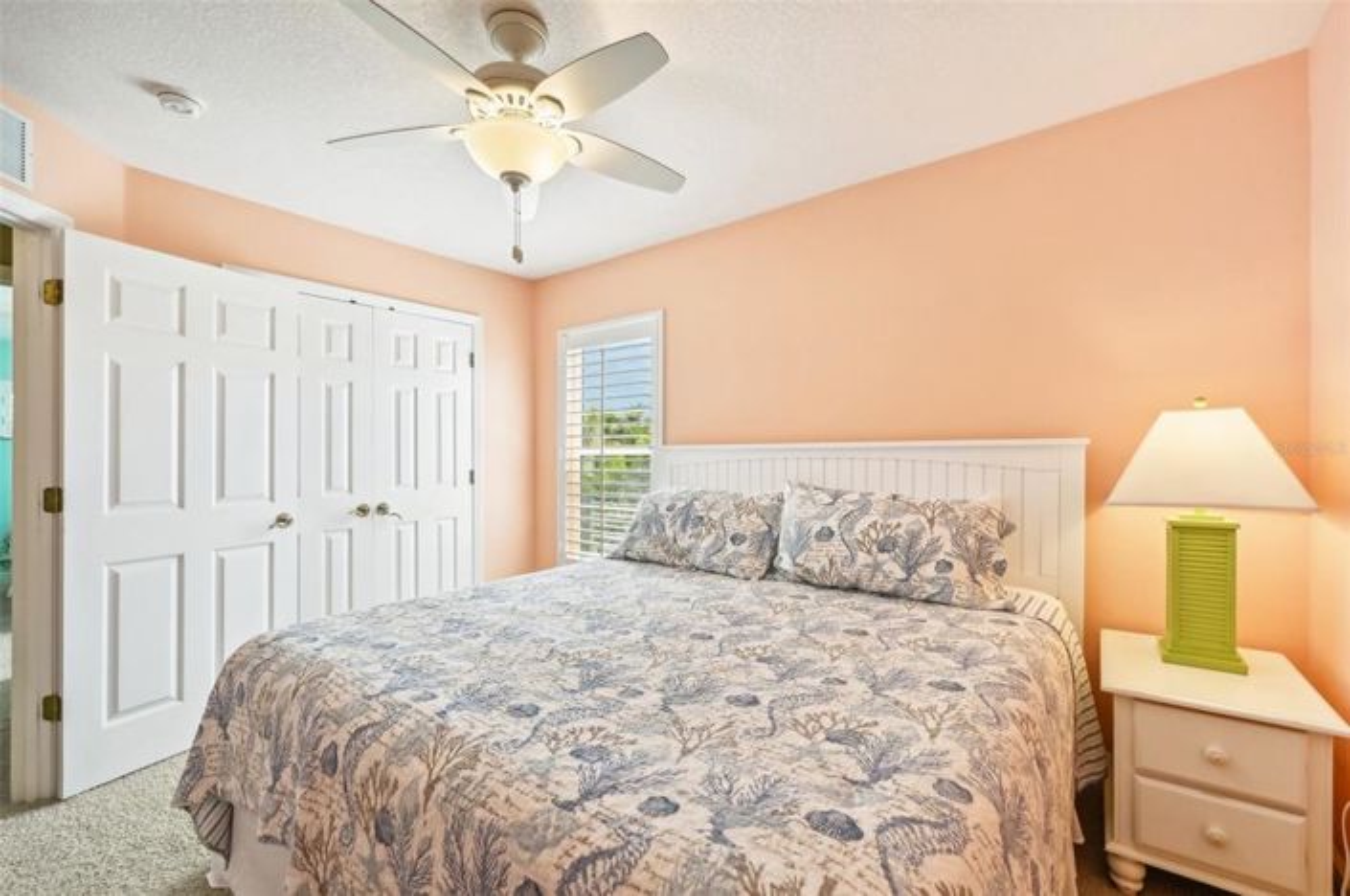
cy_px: 448
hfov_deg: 104.3
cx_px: 675
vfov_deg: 81.0
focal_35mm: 14
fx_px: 524
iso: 400
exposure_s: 1/250
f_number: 8
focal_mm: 14
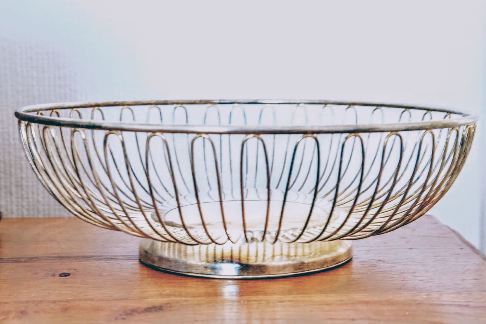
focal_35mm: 53
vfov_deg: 25.5
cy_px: 162
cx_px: 243
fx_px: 715
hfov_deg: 37.5
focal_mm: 35
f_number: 9
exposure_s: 1/12
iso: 1600
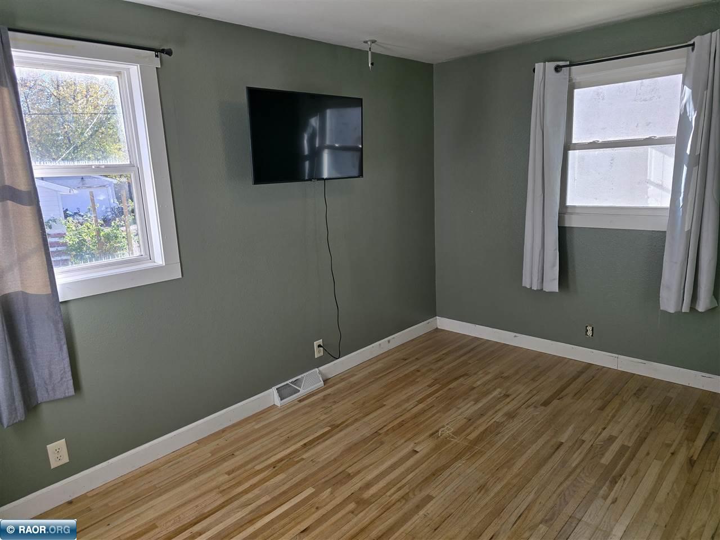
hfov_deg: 73.9
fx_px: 478
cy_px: 270
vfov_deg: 58.9
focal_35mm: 23
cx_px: 360
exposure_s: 1/180
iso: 25
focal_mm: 6.3
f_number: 1.7
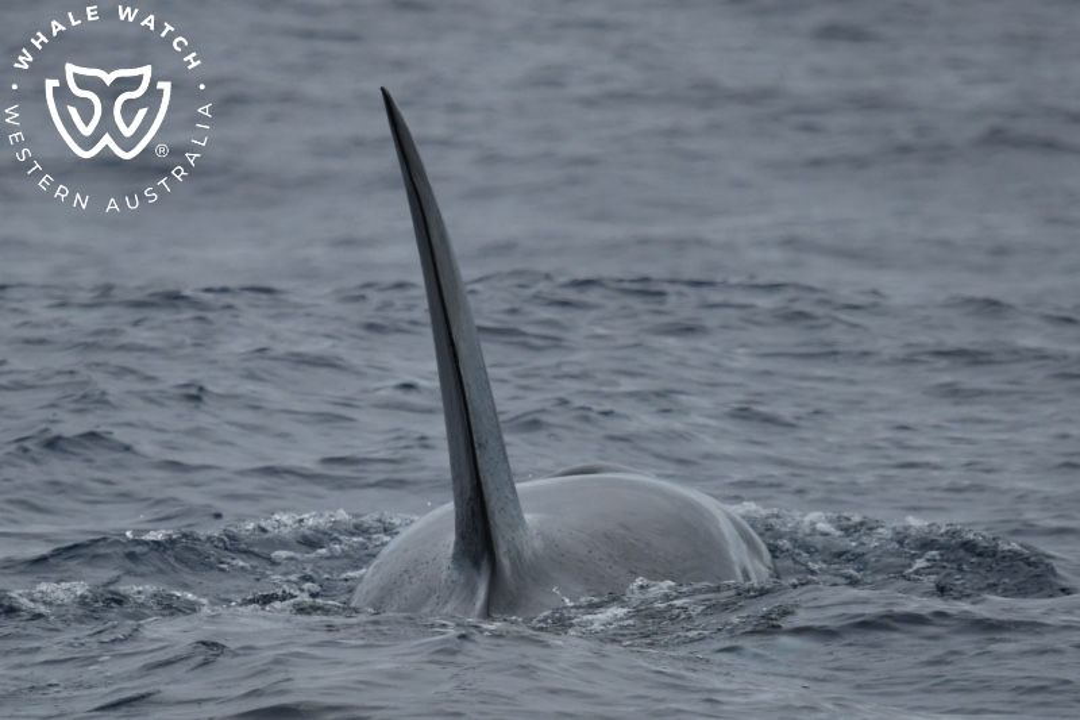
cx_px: 540
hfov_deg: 3.4
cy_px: 360
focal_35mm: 600
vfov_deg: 2.3
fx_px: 17995
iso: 1250
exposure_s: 1/8000
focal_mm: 600
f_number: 6.3
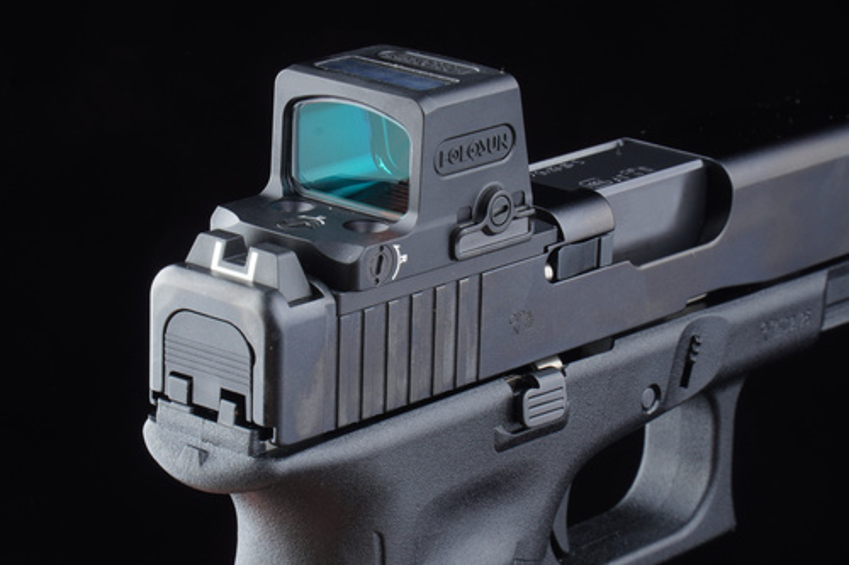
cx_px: 424
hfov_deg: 17.1
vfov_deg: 11.4
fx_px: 2829
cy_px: 282
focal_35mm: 120
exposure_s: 1/200
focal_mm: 80
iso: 200
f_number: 20
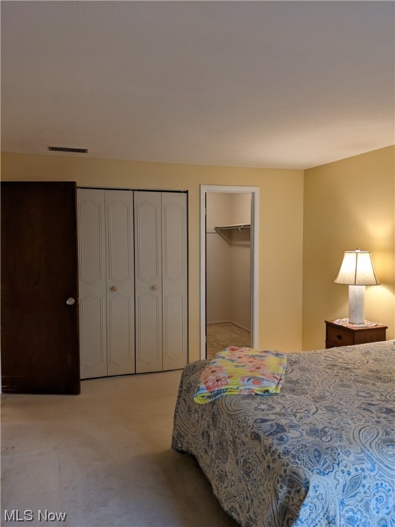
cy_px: 264
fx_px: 411
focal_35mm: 27
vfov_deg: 65.3
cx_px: 198
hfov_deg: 51.4
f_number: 1.73
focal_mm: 4.38
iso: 55
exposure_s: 1/24
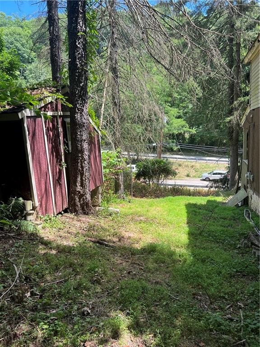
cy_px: 174
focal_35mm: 26
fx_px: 260
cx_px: 130
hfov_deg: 53.1
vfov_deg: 67.3
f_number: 1.5
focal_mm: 5.7
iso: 50
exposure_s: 1/808
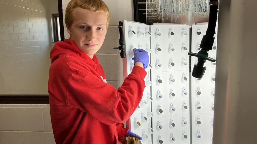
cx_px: 130
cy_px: 67
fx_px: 218
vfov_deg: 36.7
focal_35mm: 32
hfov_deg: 61.0
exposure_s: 1/294
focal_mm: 3
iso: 25
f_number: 1.8
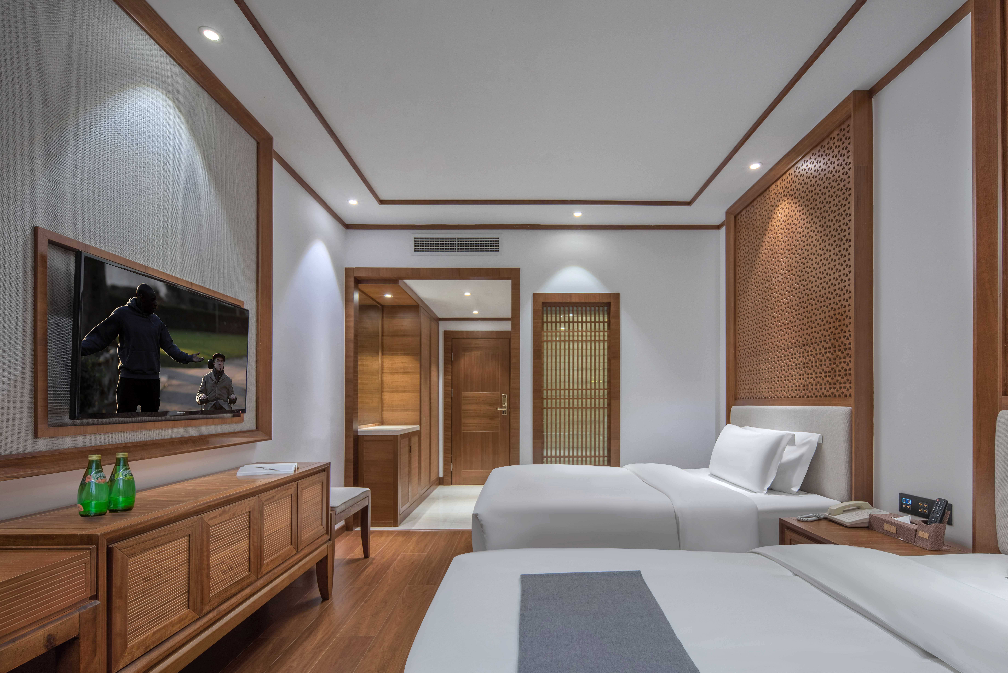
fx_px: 364
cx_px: 504
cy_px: 336
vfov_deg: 85.5
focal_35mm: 13
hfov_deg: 108.3
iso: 200
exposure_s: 1/20
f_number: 2.8
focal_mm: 13
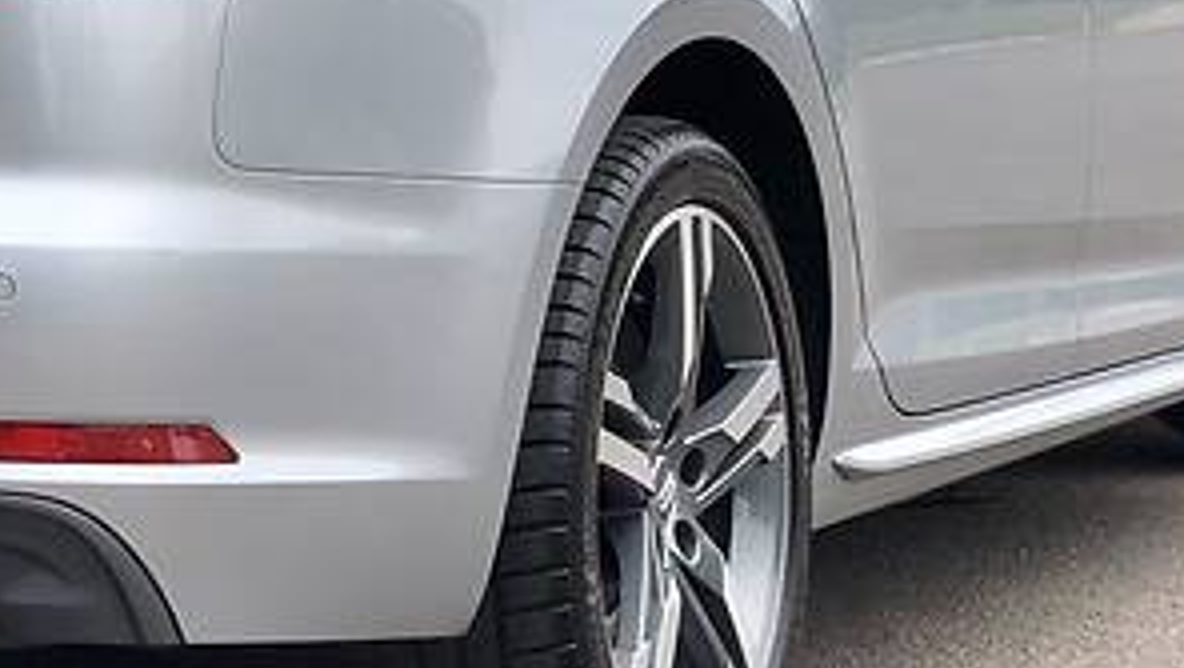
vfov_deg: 7.9
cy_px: -108
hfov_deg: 13.9
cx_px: 84
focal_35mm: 153
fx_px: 4807
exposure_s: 1/251
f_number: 2.4
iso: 16
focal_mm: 6
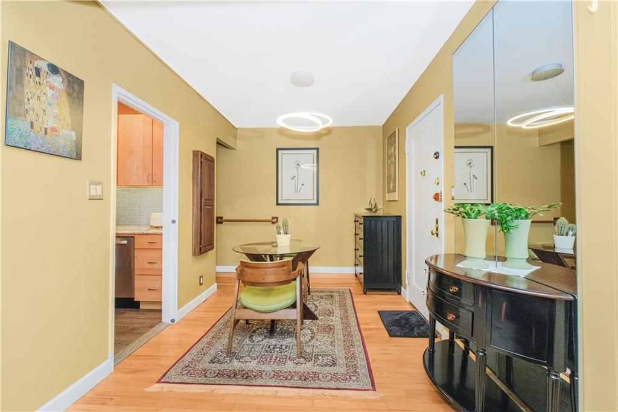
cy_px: 206
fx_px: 257
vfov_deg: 77.3
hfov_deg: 100.4
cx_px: 309
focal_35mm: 15
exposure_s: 1/80
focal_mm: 10
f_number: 7.1
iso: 2000
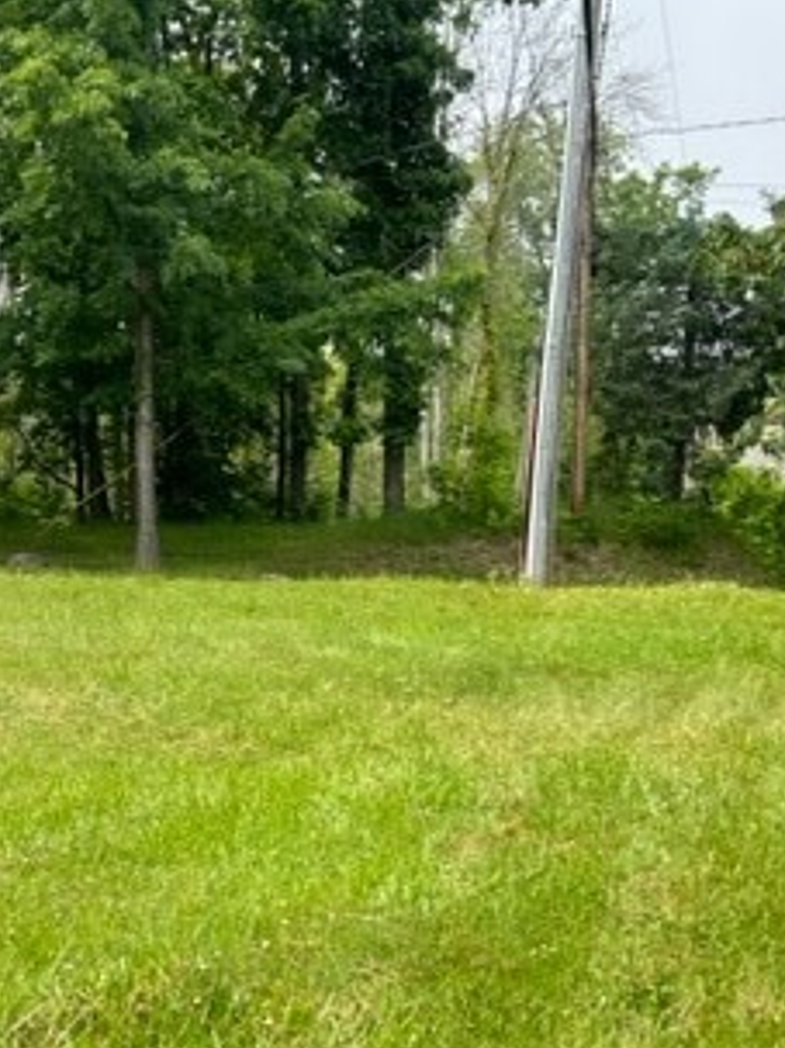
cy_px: 571
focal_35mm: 55
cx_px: 159
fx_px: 1664
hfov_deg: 26.1
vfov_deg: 34.9
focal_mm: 5.7
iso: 50
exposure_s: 1/1295
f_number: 1.5
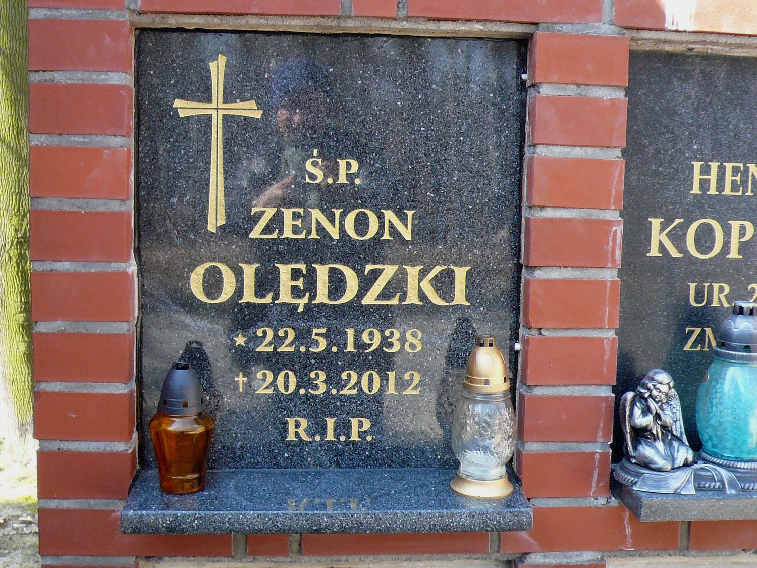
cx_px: 378
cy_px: 284
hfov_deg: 42.9
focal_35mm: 44
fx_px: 962
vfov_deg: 32.9
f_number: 2.8
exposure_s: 1/80
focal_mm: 4.7
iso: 100
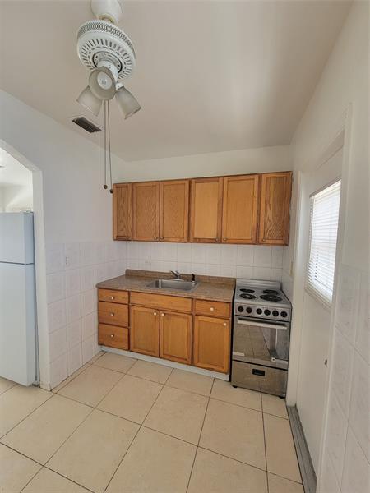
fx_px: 185
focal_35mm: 13
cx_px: 185
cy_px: 246
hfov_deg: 89.9
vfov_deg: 106.2
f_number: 2.2
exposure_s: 1/60
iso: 80
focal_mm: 2.2
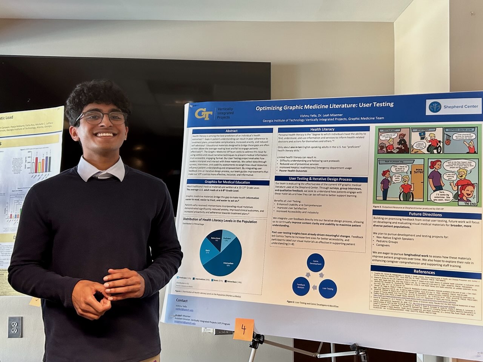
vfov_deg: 53.1
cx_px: 242
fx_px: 363
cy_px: 181
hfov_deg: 67.3
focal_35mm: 26
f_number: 1.5
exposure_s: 1/60
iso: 160
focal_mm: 5.7
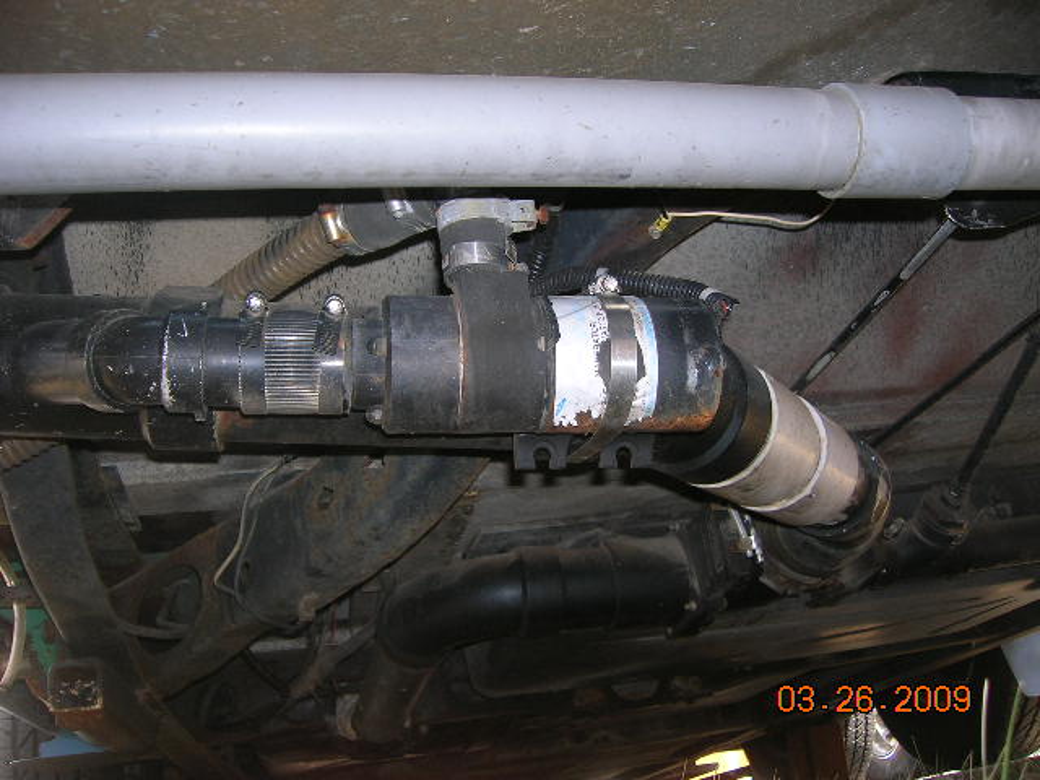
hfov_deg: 54.0
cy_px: 390
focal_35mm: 34
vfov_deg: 41.8
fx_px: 1021
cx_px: 520
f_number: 2.9
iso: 50
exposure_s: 1/60.1
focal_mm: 5.7
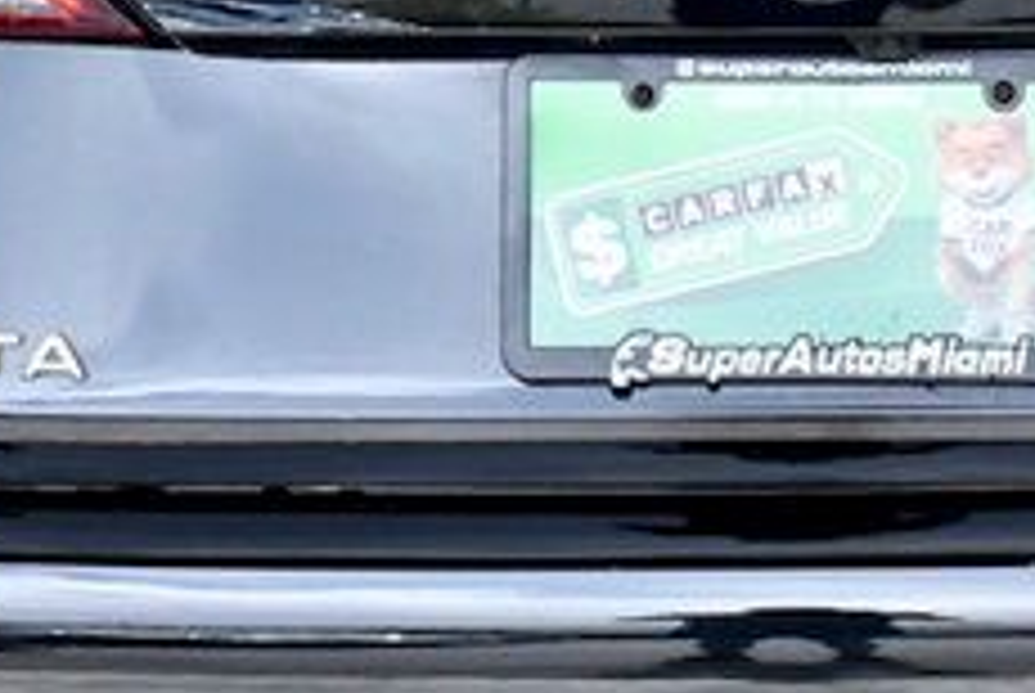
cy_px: -106
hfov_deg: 10.2
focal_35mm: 200
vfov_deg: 6.8
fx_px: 5757
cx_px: 796
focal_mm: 30
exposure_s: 1/400
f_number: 10
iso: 2500
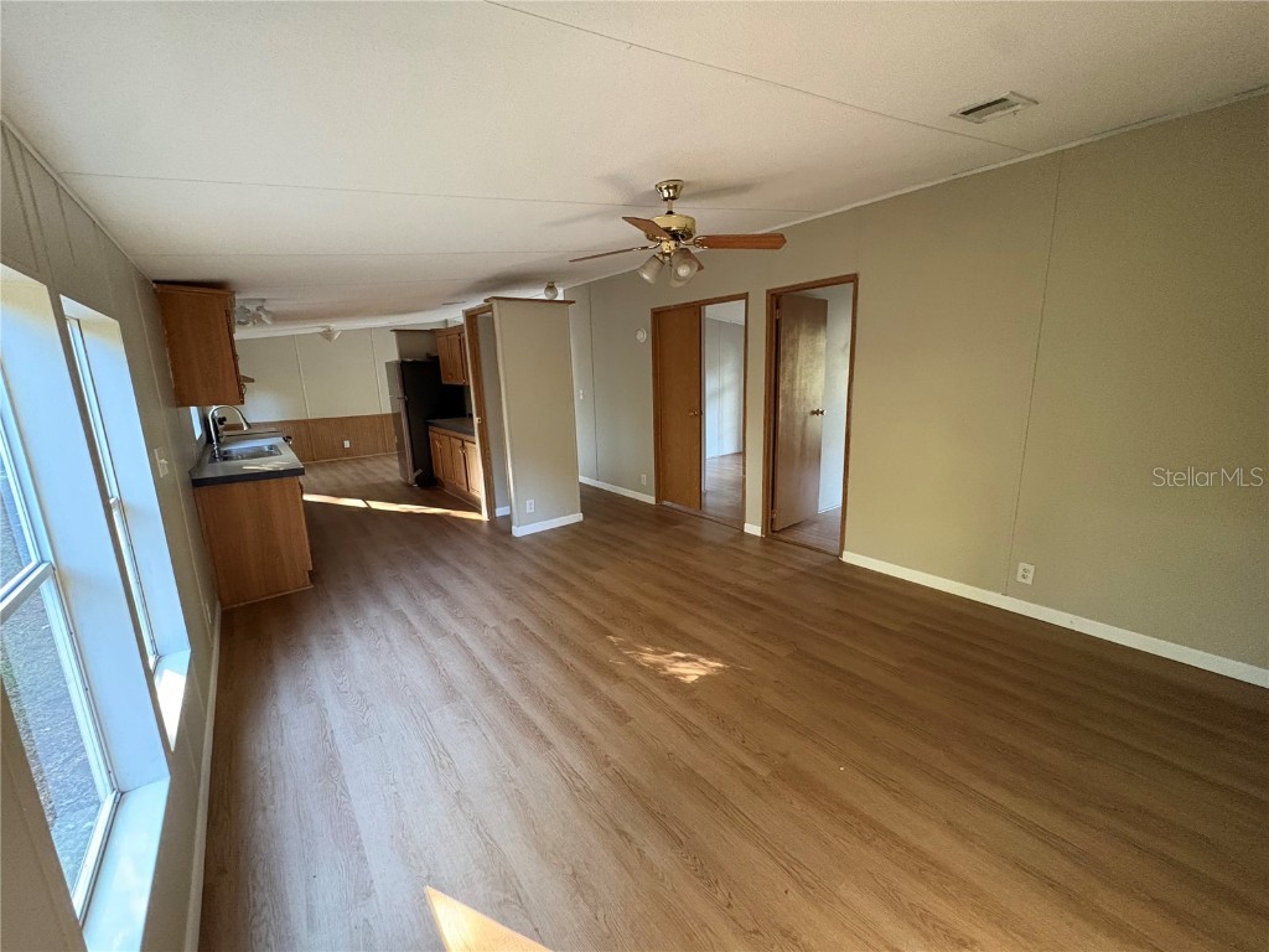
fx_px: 513
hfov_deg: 102.1
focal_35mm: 14
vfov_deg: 85.7
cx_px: 634
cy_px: 476
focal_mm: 2.22
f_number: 2.2
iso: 1000
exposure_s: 1/56
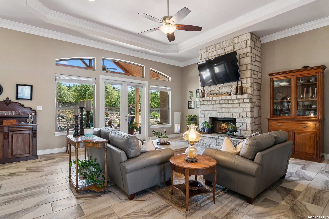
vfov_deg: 67.4
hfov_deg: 90.0
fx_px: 164
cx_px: 164
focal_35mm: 18
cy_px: 110
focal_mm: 12
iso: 320
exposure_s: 1/20
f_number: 8
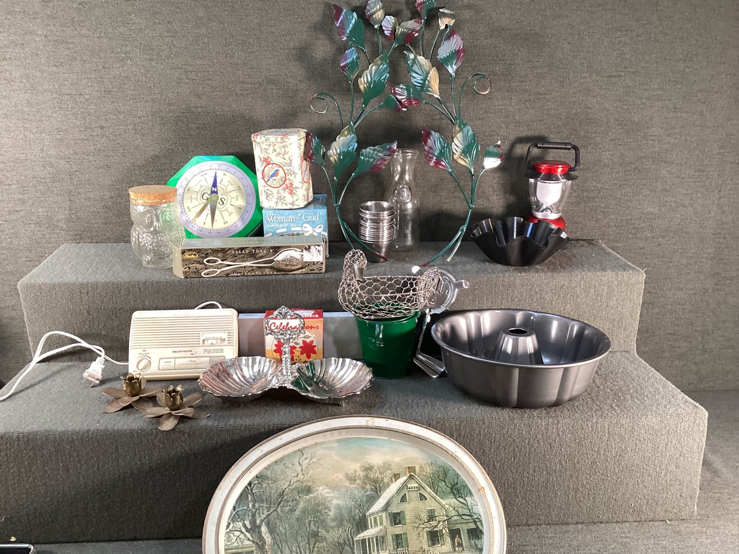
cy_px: 277
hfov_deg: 58.3
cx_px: 370
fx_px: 662
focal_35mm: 31
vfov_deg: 45.4
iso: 125
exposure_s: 1/50
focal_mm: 3.3
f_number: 2.4
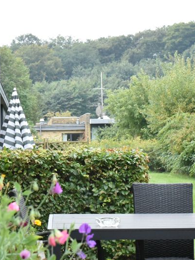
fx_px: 721
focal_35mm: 96
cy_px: 149
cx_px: 101
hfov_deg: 15.4
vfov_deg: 20.4
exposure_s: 1/2000
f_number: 6.3
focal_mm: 42
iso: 8000
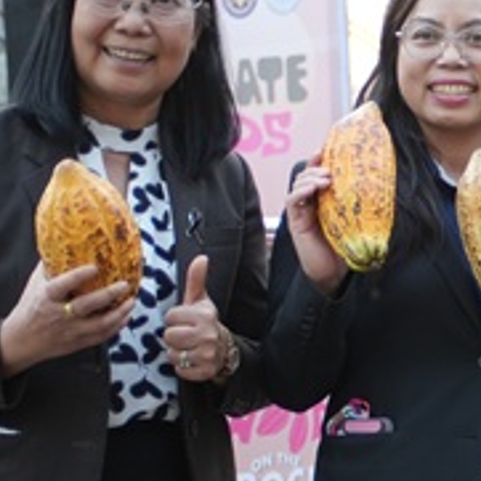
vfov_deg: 5.3
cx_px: 890
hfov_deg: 5.3
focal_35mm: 328
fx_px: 5156
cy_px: 454
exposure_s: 1/160
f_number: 2.8
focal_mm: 70
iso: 500
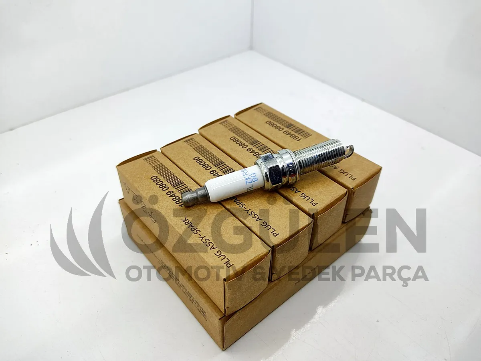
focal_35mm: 26
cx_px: 240
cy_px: 180
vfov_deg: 53.1
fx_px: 361
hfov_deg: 67.3
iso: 100
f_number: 1.79
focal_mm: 4.74
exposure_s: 1/125
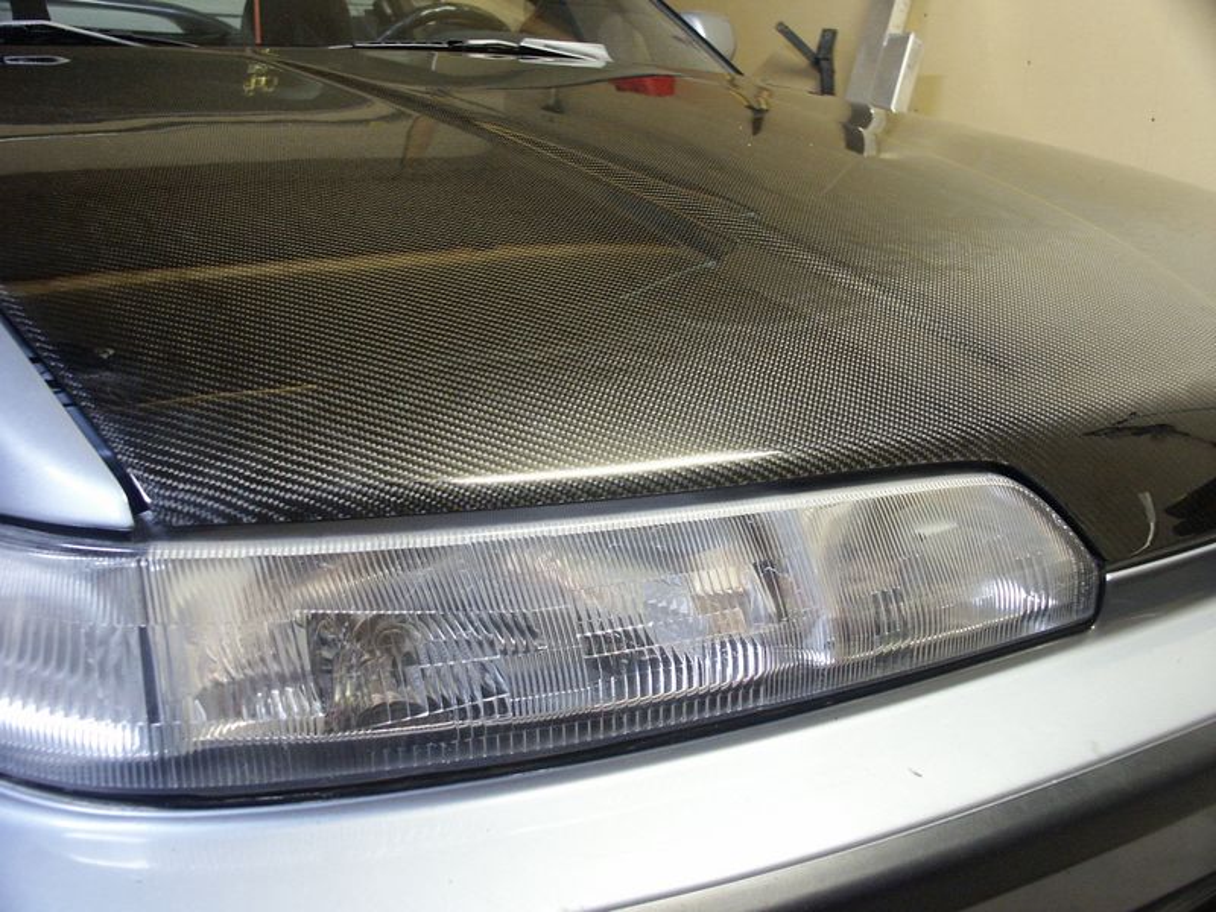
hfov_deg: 51.4
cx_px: 608
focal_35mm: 36
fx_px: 1265
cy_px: 456
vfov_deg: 39.7
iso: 200
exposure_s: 1/6
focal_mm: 9.48
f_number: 2.8
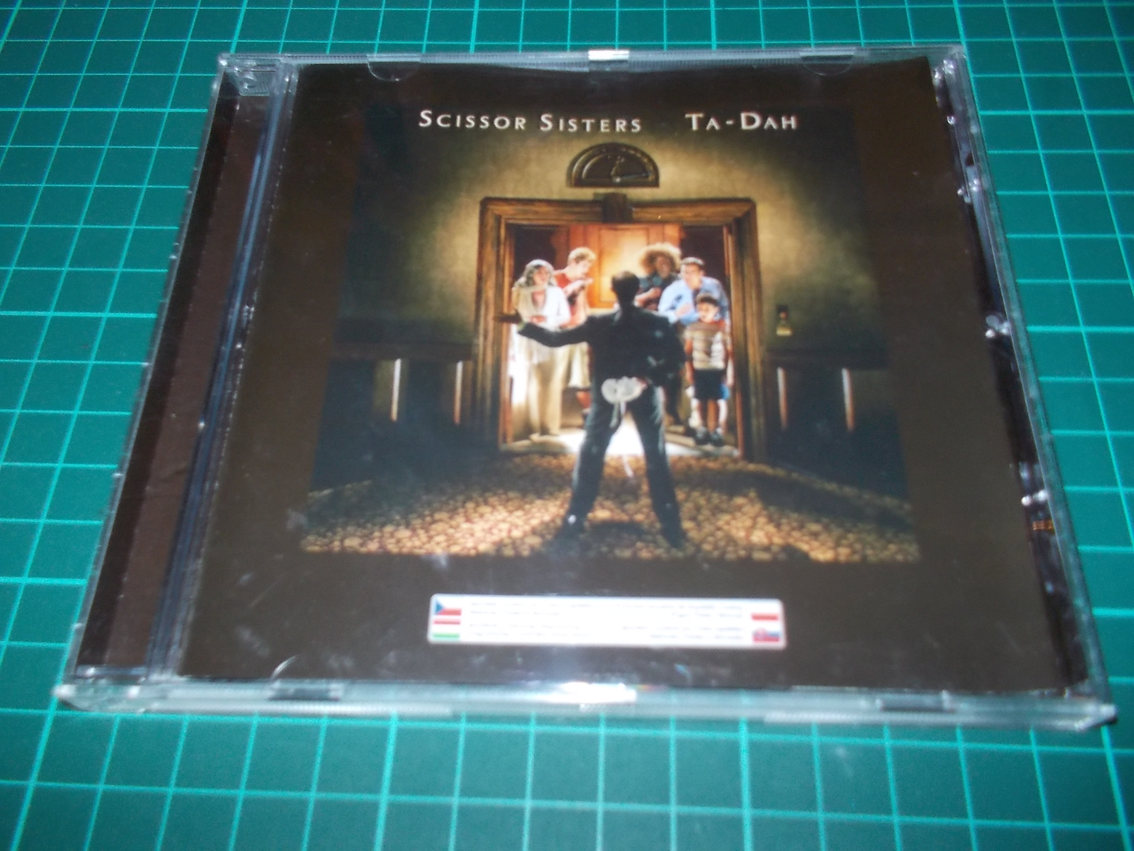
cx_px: 567
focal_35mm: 29
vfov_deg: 48.2
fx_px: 950
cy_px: 426
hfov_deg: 61.7
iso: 200
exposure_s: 1/30
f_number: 3.3
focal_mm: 4.1
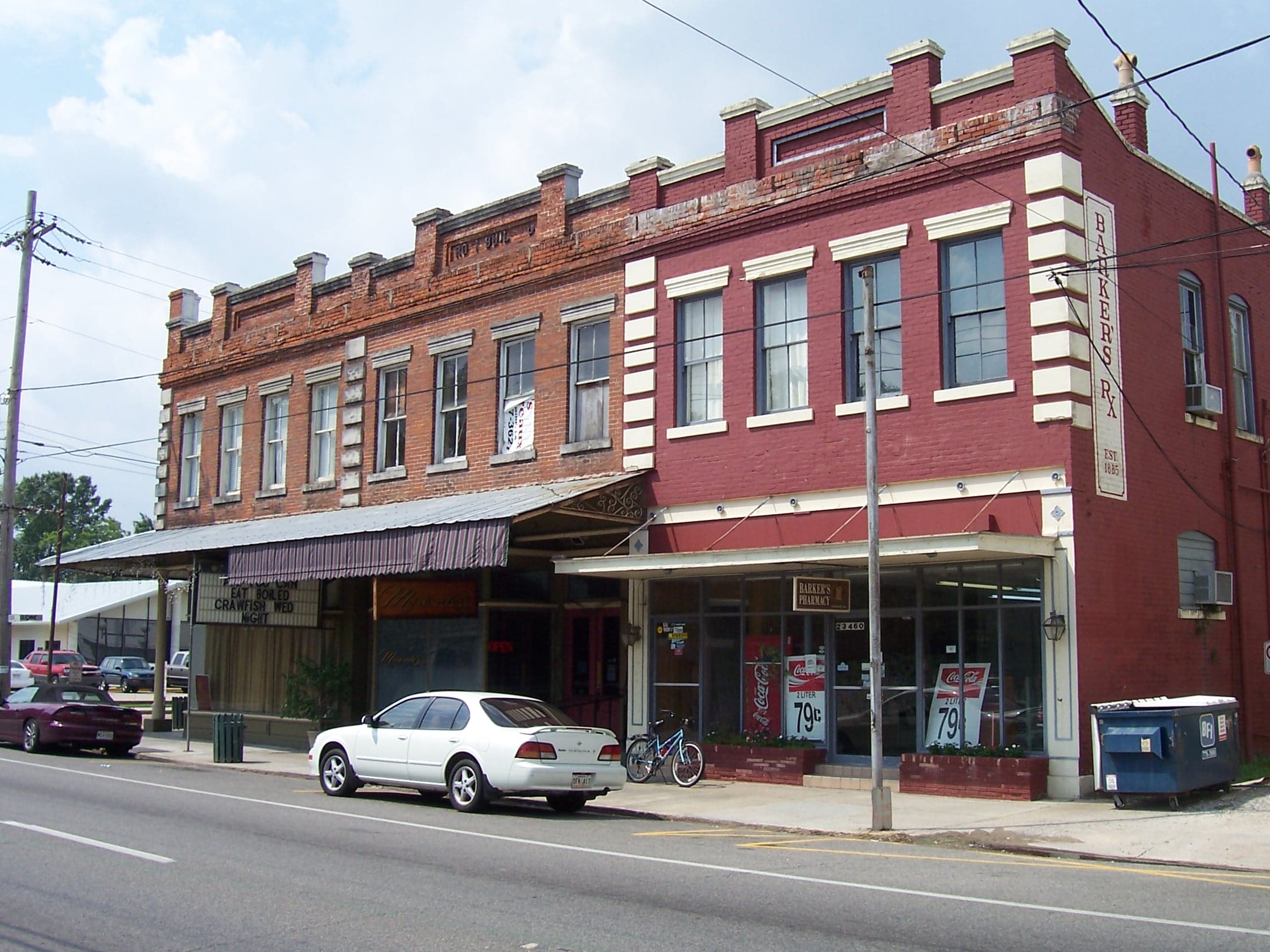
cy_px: 468
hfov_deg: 47.8
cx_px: 708
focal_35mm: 39
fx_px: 1431
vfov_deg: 36.8
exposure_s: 1/500
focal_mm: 5.6
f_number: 5.6
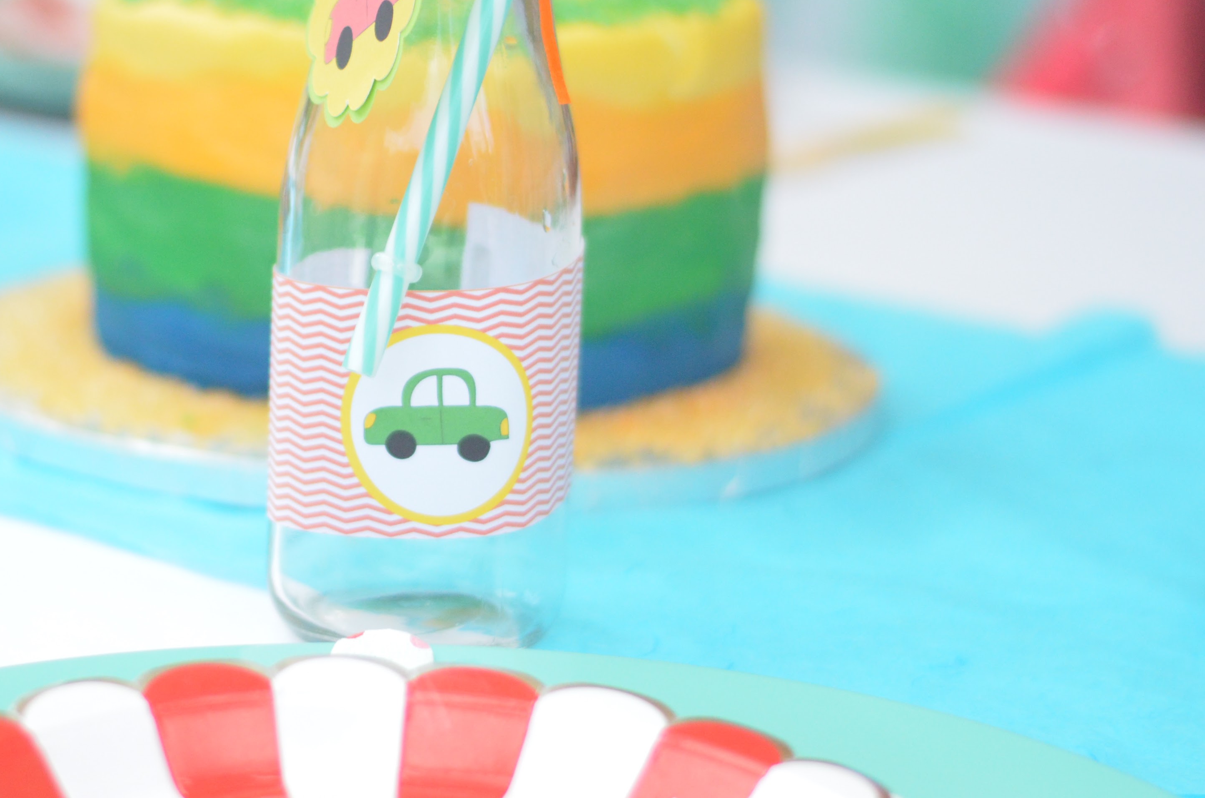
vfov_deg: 10.7
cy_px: 351
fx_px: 4276
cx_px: 411
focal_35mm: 128
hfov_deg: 16.0
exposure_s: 1/4000
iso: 1250
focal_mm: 50
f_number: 1.8
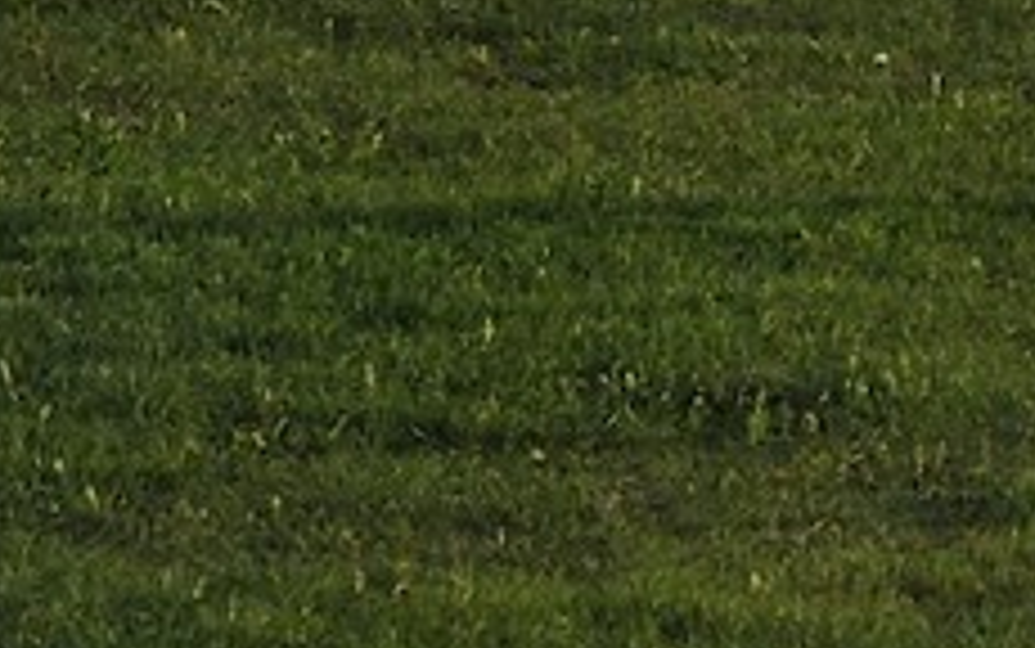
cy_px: -1674
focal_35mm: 497
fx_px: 14026
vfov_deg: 2.6
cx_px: 3146
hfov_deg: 4.1
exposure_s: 1/160
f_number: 11
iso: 200
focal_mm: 70
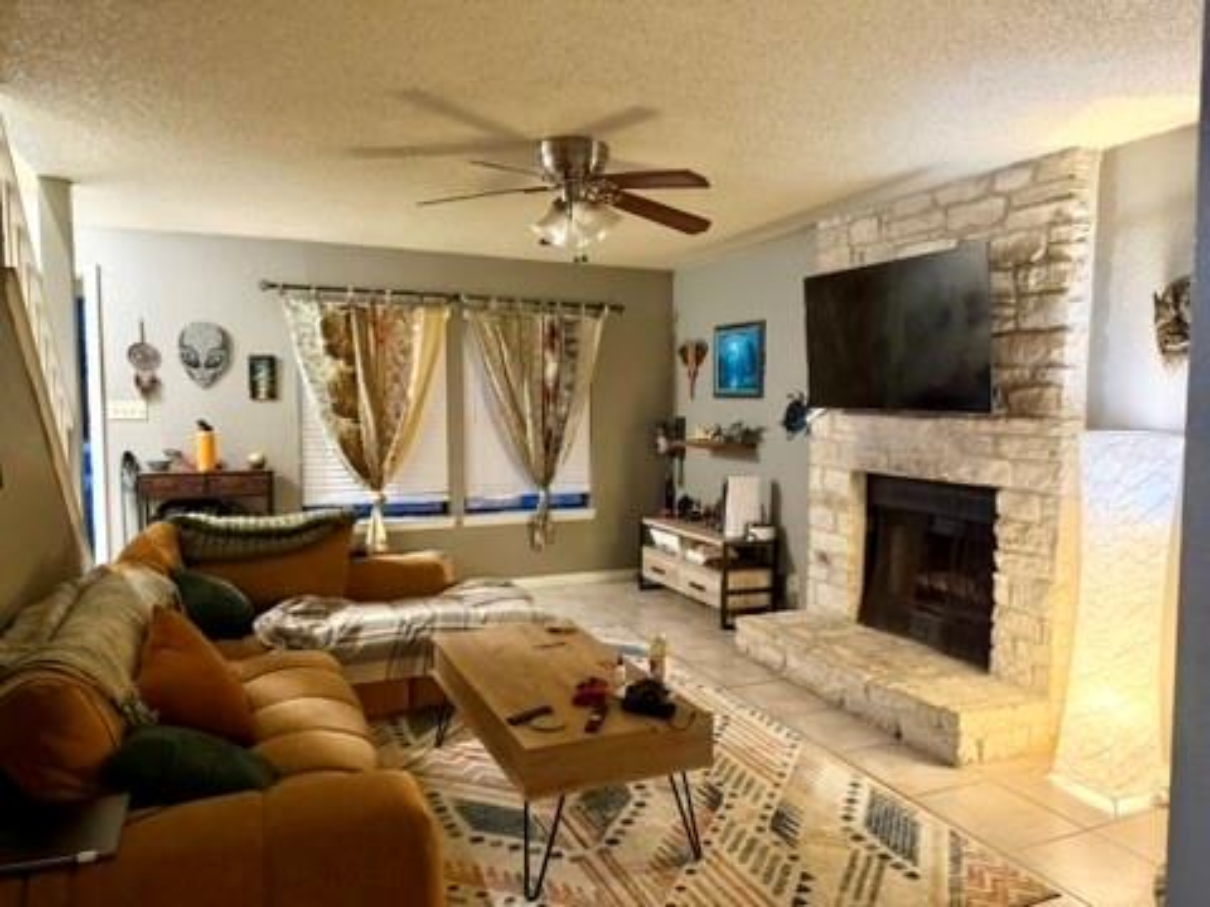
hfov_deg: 71.6
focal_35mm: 24
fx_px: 839
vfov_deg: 56.8
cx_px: 605
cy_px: 454
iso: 1000
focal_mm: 6.76
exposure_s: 1/30
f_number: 1.78
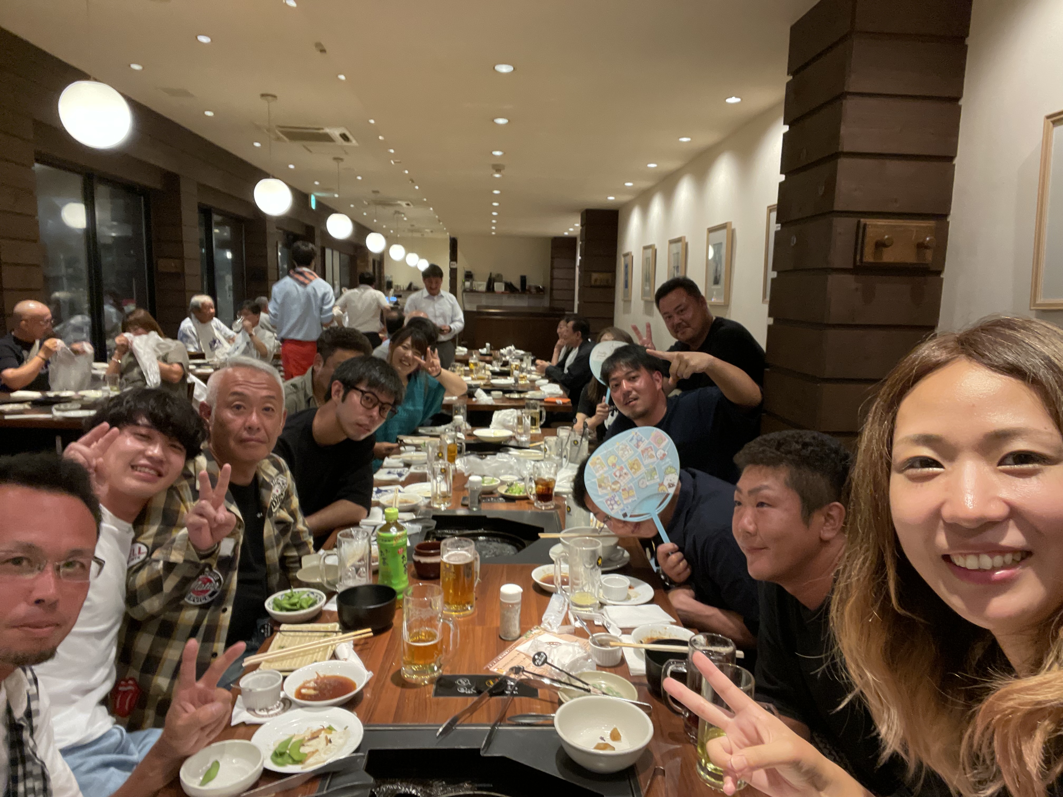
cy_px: 398
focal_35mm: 23
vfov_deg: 58.9
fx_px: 706
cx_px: 532
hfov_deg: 73.9
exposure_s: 1/33
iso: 400
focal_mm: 2.71
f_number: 2.2
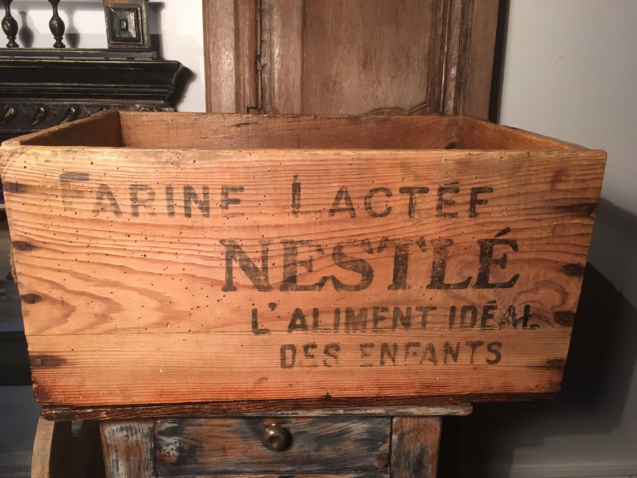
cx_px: 318
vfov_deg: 48.2
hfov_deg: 61.7
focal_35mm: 29
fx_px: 534
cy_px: 239
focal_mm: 4.15
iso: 200
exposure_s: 1/25
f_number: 2.2
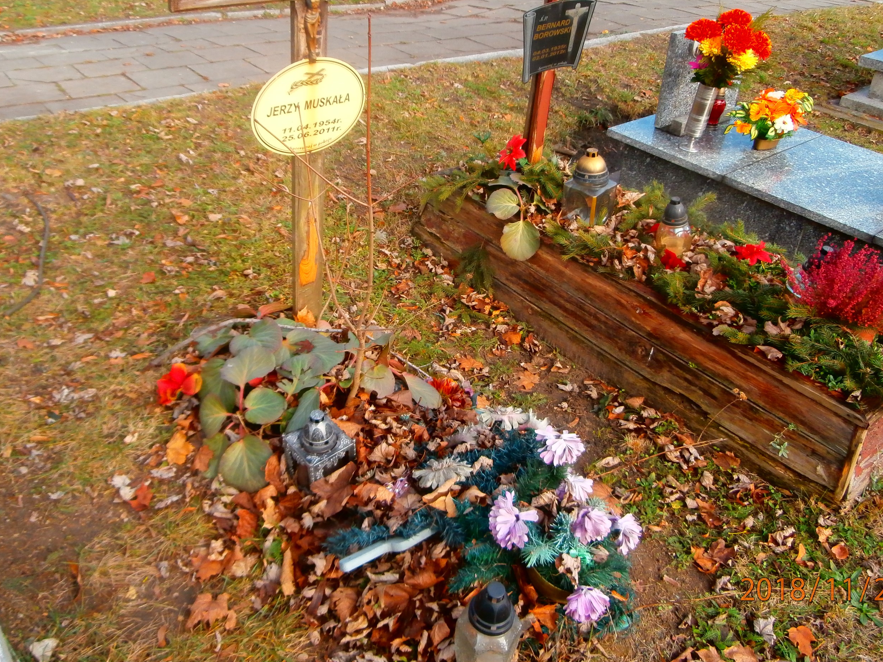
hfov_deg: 61.7
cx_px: 433
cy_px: 273
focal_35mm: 29
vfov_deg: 48.0
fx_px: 740
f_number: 3
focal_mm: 4.2
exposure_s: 1/200
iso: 100
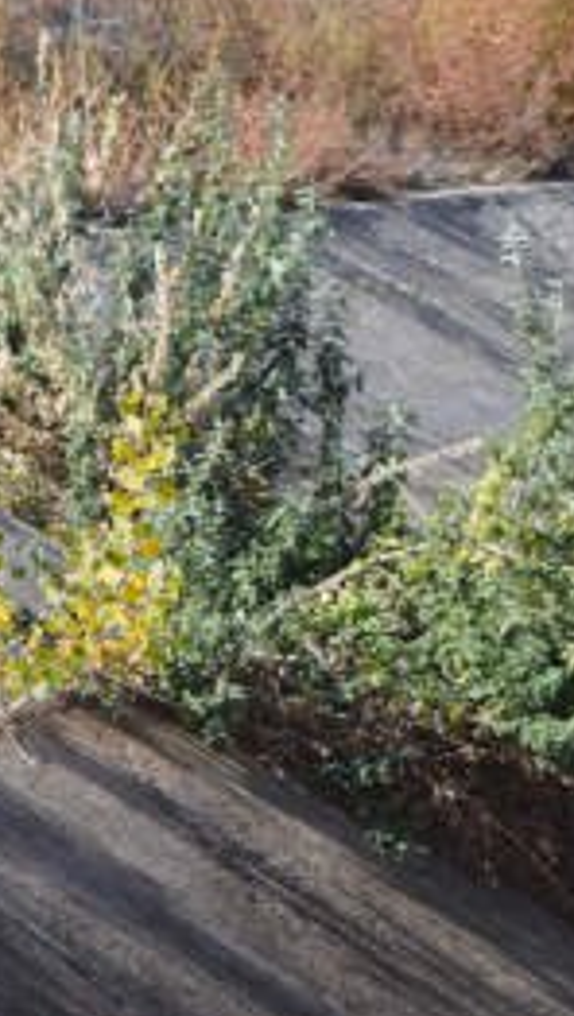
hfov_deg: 1.9
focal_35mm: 647
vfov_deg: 3.3
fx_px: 17450
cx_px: 225
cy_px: 539
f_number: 5.3
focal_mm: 240
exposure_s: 1/800
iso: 400
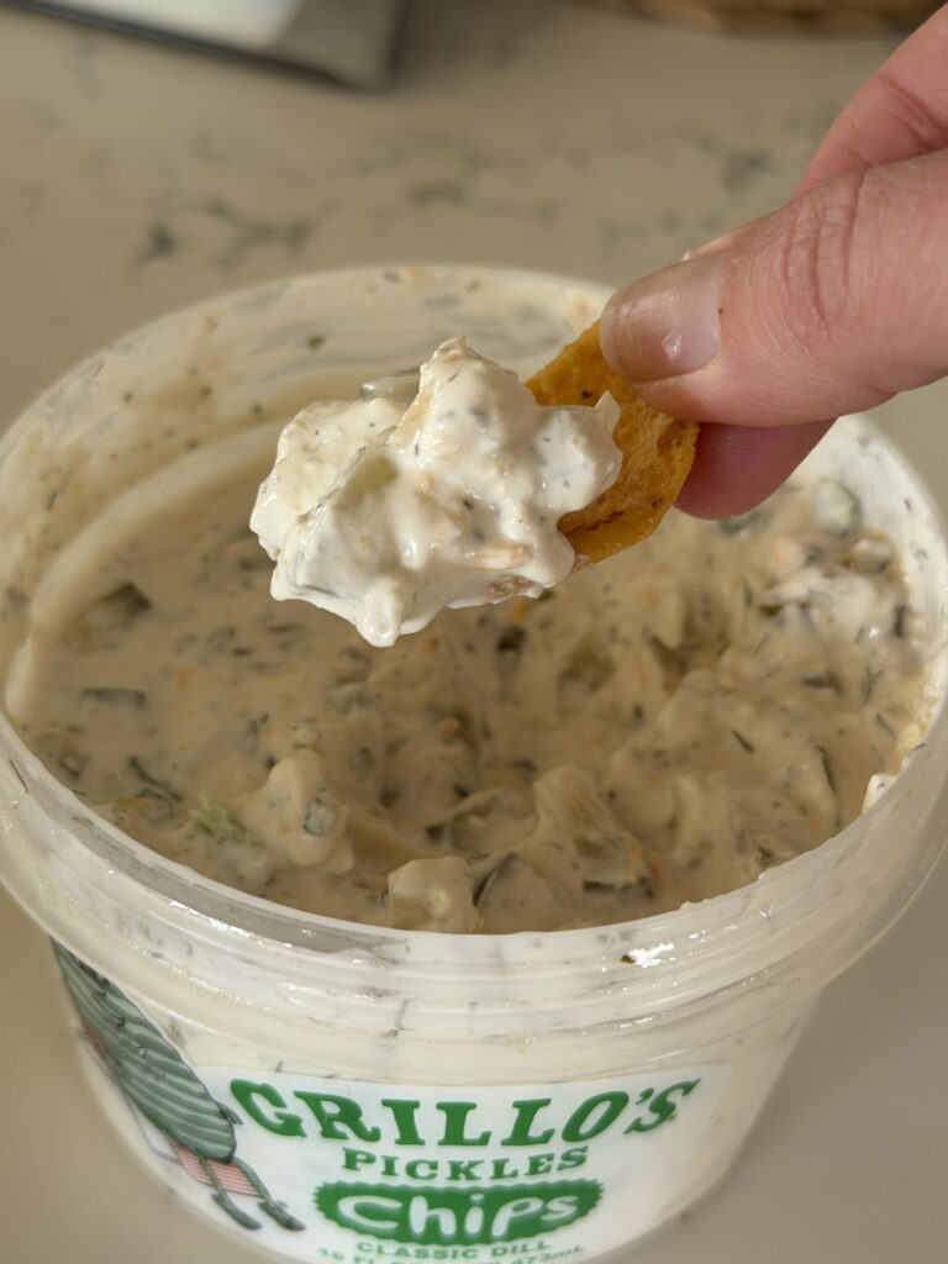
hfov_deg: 30.3
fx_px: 1753
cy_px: 632
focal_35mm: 48
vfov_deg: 39.7
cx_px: 474
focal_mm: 6.76
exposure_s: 1/89
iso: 100
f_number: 1.78
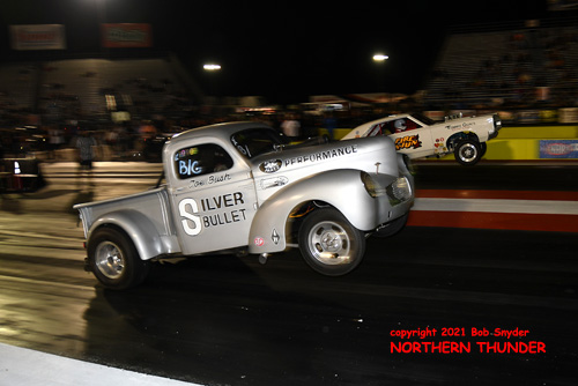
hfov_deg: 73.7
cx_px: 289
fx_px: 386
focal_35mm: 24
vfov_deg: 53.2
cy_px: 193
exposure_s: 1/60
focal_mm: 16
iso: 200
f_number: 2.8
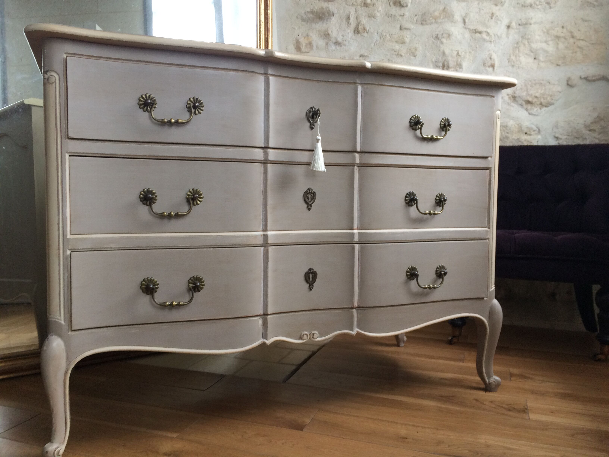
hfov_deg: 61.7
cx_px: 304
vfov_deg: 48.2
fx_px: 510
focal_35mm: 29
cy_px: 228
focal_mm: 4.15
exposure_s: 1/33
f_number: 2.2
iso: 100
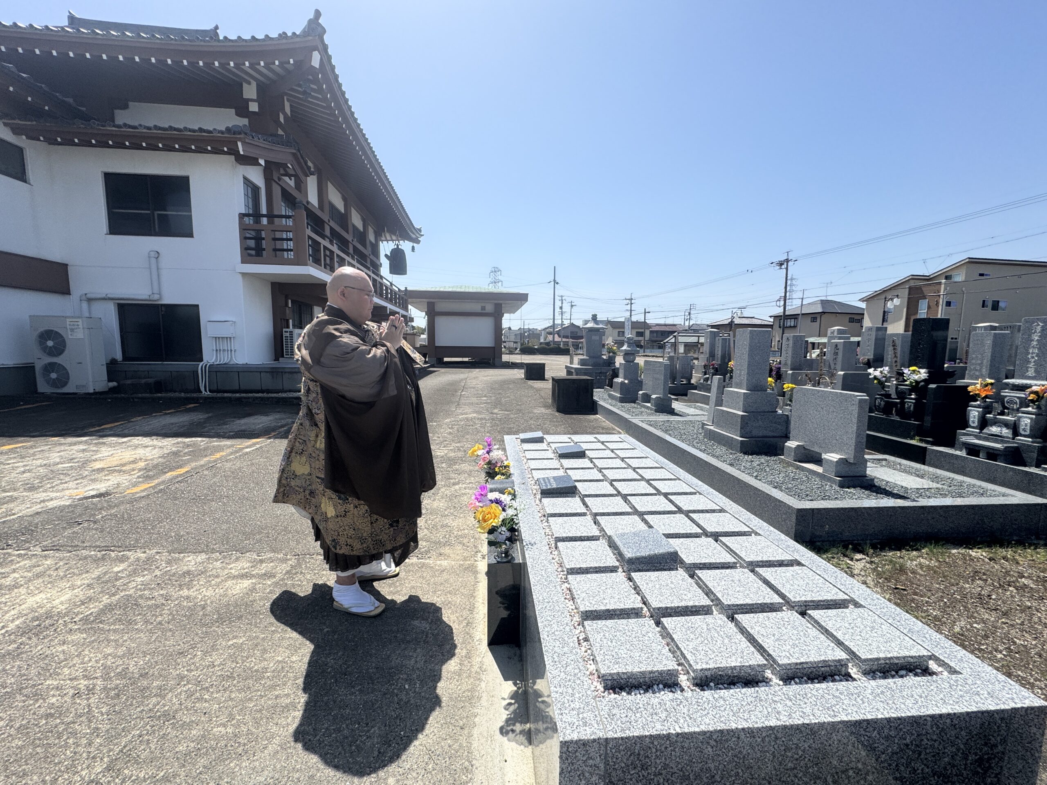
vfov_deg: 85.7
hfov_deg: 102.1
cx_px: 524
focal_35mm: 14
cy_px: 392
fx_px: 423
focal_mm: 2.22
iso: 50
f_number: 2.2
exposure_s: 1/2494
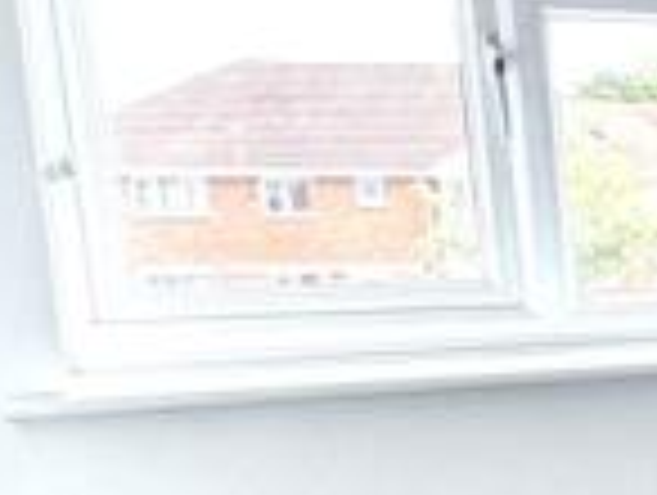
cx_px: 1562
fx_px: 1863
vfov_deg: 14.9
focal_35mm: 98
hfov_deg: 14.1
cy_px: 495
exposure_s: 1/100
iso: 80
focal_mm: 2.22
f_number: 2.2
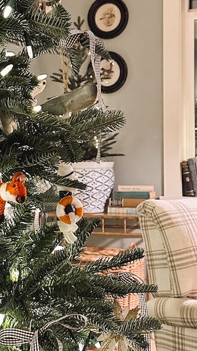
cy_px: 157
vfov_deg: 35.4
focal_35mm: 59
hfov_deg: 20.4
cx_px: 77
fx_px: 548
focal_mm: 6.86
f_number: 1.8
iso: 1000
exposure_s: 1/40
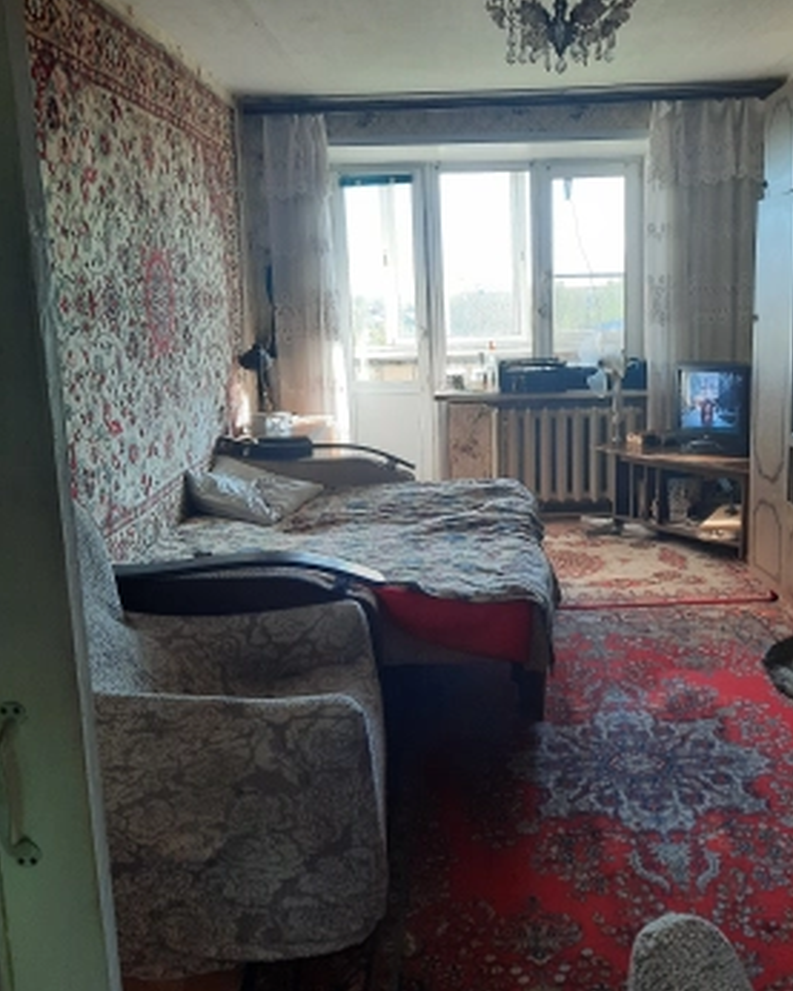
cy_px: 450
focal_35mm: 33
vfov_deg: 54.1
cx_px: 494
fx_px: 968
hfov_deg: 44.2
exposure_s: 1/60
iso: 64
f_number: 2
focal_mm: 4.6
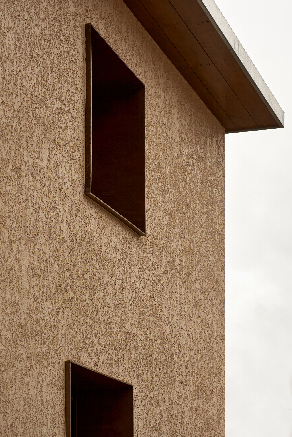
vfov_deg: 26.6
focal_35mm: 76
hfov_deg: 17.9
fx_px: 924
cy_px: 213
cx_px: 138
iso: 100
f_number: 13
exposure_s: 1/200
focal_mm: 72
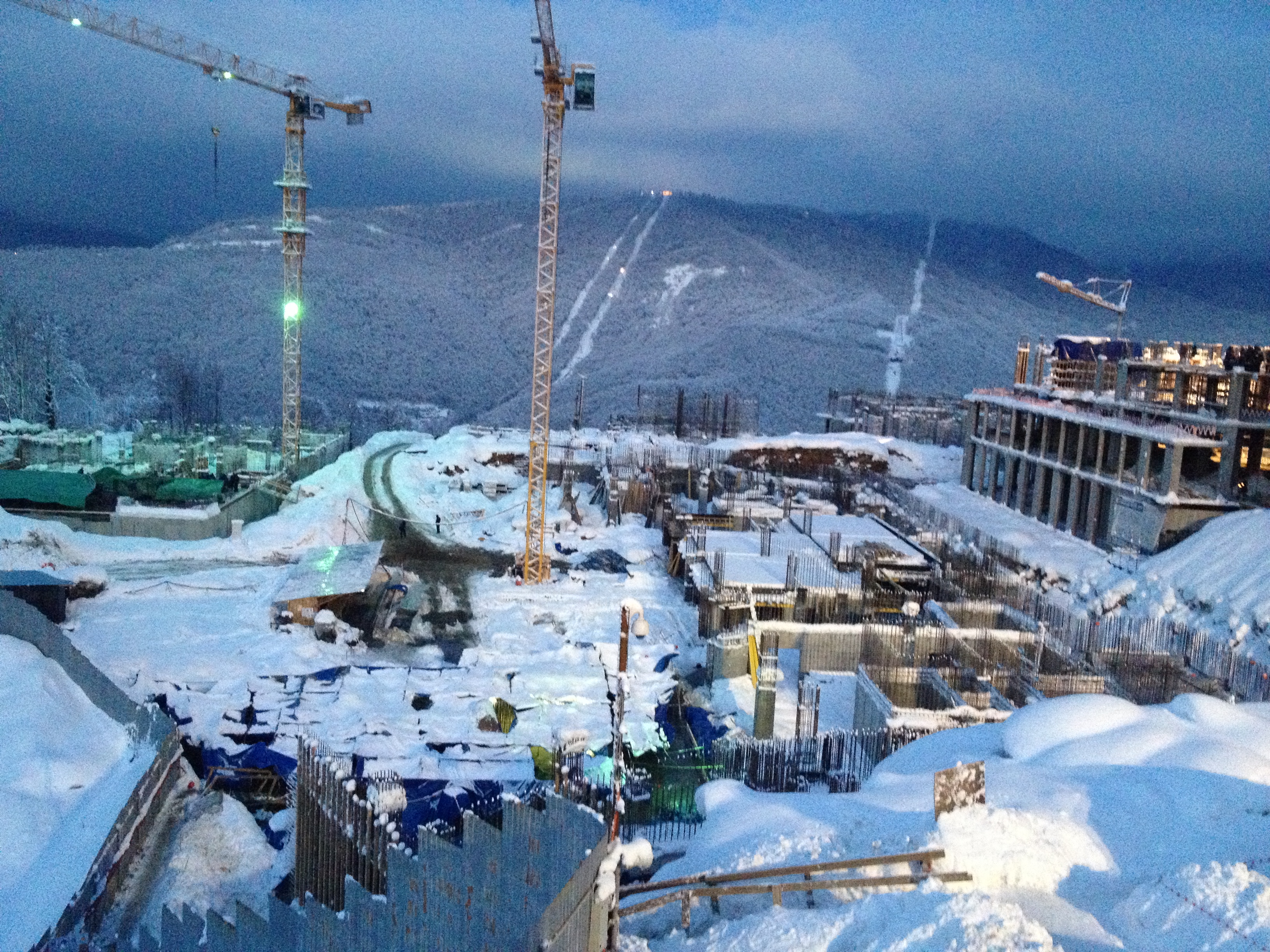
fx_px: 1284
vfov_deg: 40.7
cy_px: 476
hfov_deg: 52.6
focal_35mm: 35
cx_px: 635
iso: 500
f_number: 2.4
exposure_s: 1/15
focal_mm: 4.28
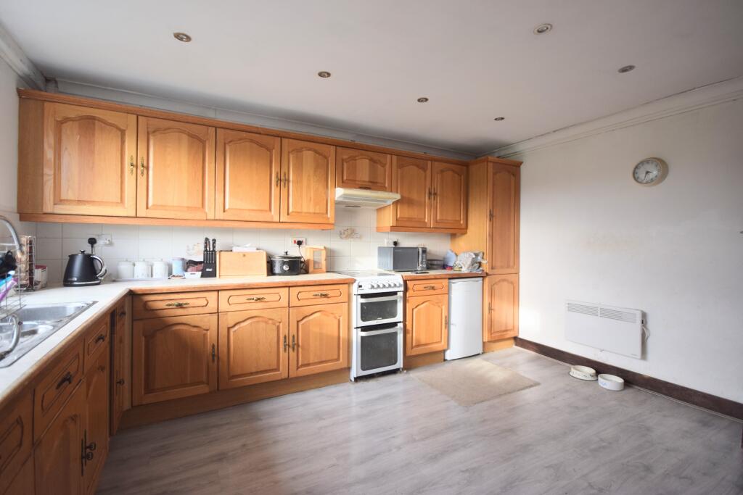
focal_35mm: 16
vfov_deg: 72.1
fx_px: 341
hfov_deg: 95.0
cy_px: 248
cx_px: 372
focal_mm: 11
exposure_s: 1/60
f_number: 4.2
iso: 400
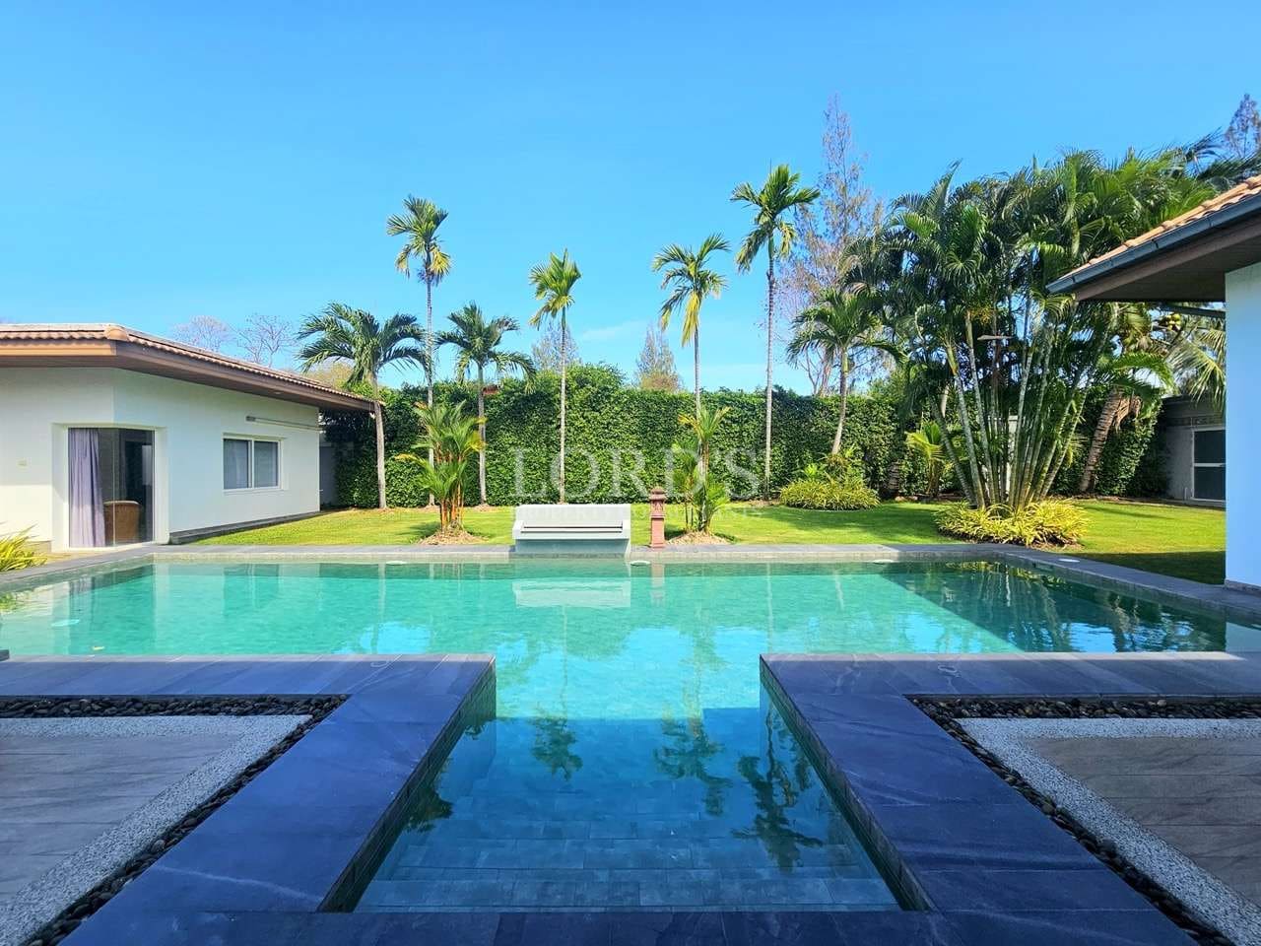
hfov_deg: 106.2
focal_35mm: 13
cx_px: 630
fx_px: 474
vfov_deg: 89.9
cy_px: 473
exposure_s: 1/1000
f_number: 2.2
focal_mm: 2.2
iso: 50
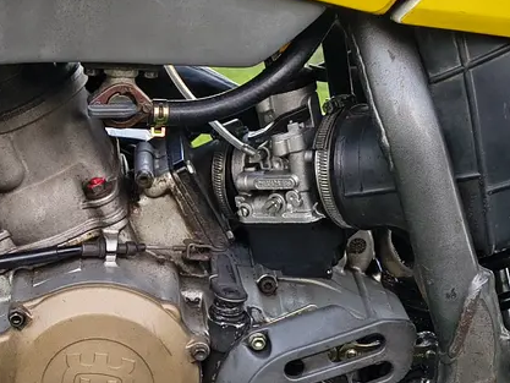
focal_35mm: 92
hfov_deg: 20.7
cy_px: 239
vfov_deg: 16.1
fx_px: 1356
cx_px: 13
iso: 100
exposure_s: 1/112
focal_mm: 5.56
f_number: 1.8
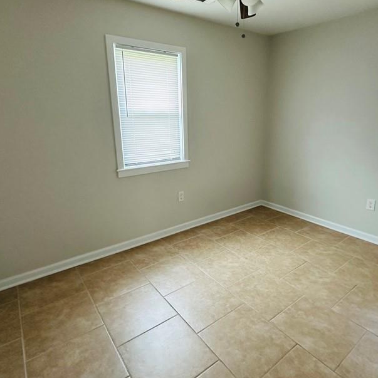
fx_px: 259
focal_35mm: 21
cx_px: 205
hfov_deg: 72.0
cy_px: 179
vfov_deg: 72.1
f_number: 2.2
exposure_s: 1/60
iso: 320
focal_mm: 2.22
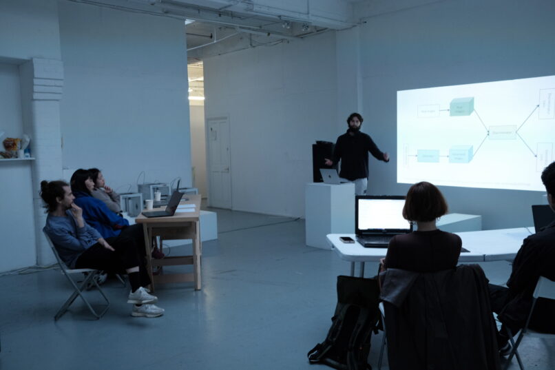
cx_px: 278
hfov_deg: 54.4
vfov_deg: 37.8
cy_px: 185
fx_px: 539
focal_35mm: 35
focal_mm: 23
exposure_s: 1/60
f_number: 4.5
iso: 1600
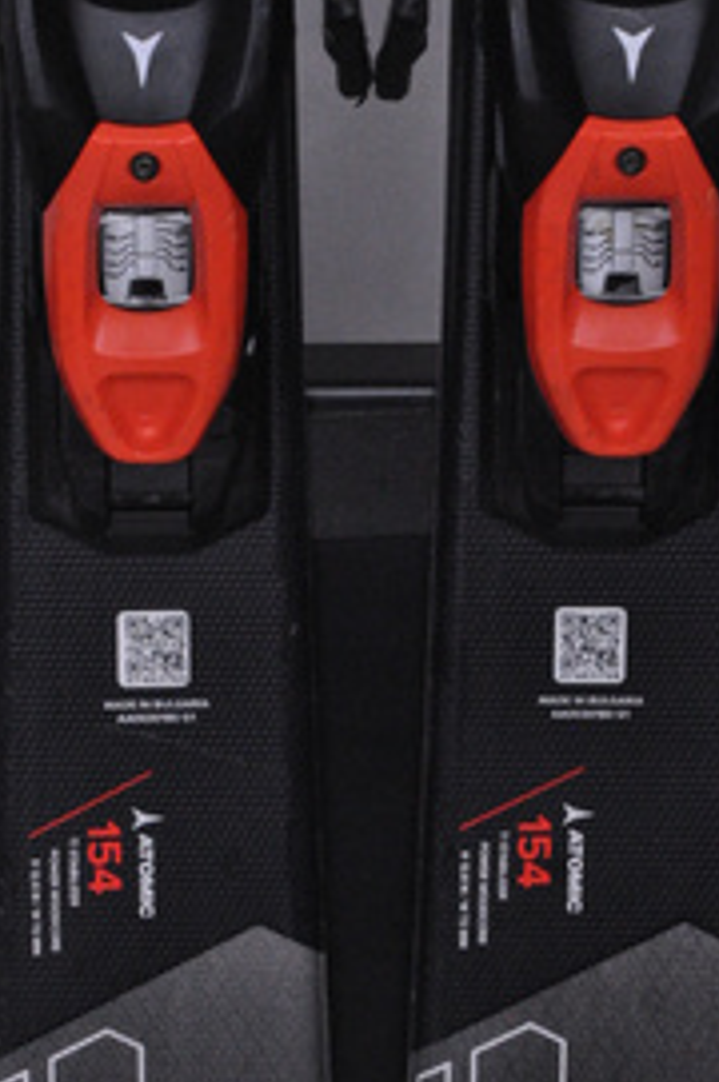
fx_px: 6878
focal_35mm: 229
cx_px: 361
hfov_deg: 6.0
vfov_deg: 9.0
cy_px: 799
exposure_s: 1/125
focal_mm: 92
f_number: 9.5
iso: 3200
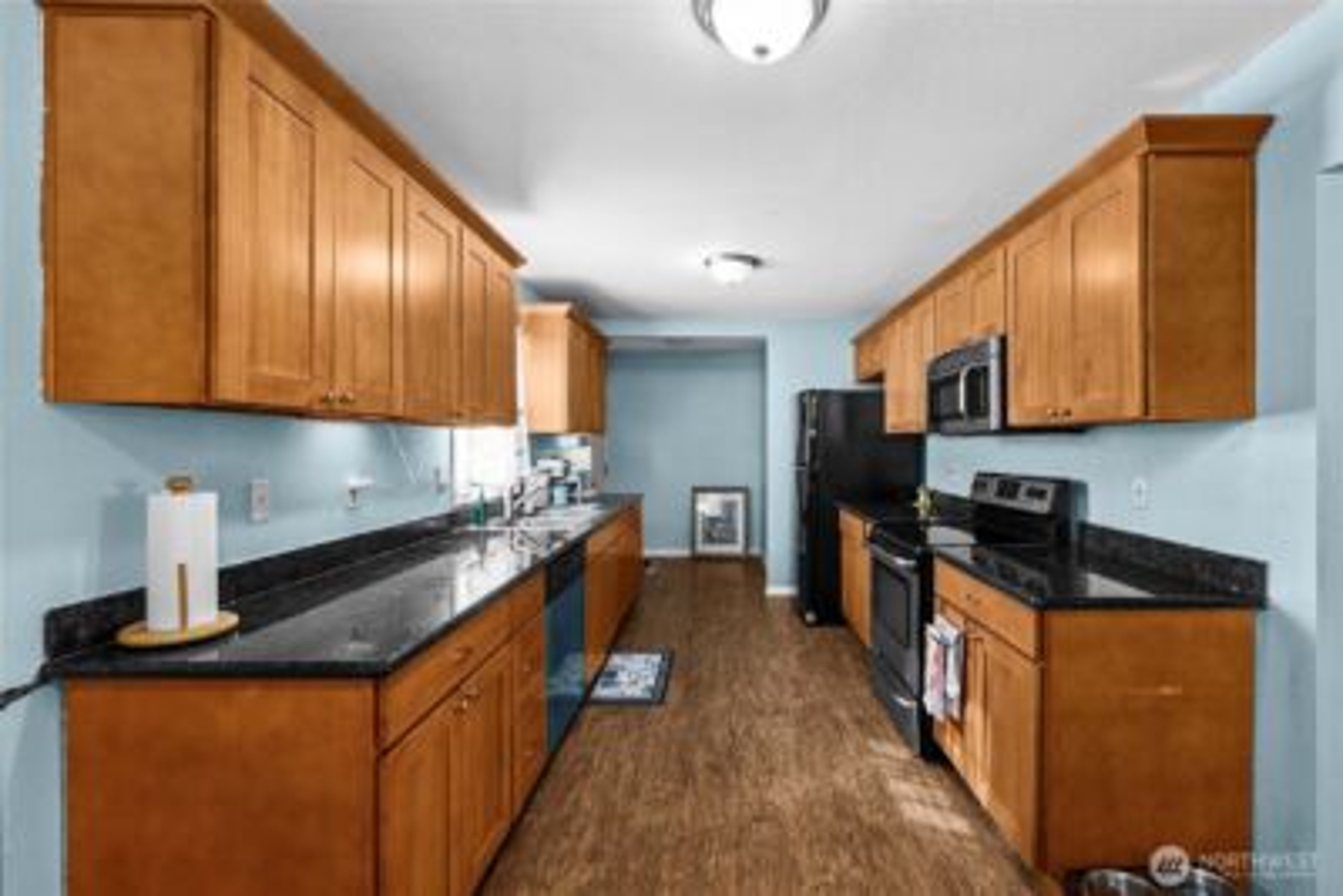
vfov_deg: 81.3
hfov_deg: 104.2
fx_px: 522
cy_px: 448
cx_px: 672
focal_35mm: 14
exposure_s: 1/5
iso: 1000
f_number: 7.1
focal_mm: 14
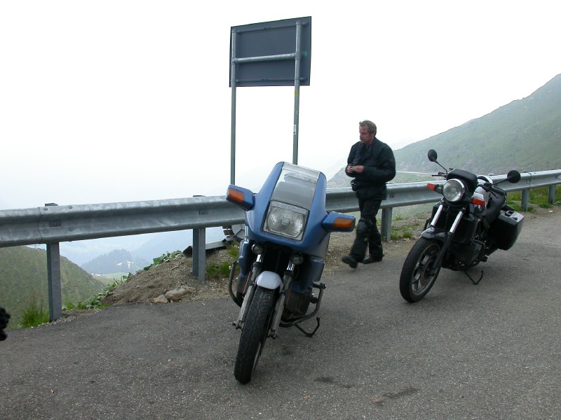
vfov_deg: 37.7
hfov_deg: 49.0
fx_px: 616
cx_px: 280
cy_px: 210
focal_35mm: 38
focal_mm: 7.85
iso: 100
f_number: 4.7
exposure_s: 1/53.6
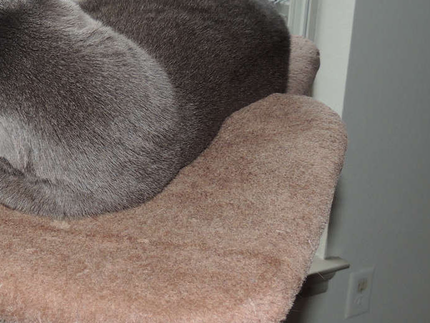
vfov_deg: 22.6
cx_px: 78
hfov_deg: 29.1
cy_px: 169
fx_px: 808
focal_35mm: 65
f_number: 3.3
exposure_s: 1/30
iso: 200
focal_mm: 6.2
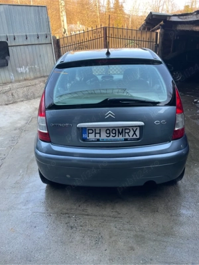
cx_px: 100
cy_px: 132
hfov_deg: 53.1
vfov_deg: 67.3
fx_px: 199
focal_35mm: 26
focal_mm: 4.2
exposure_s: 1/121
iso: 50
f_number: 1.6
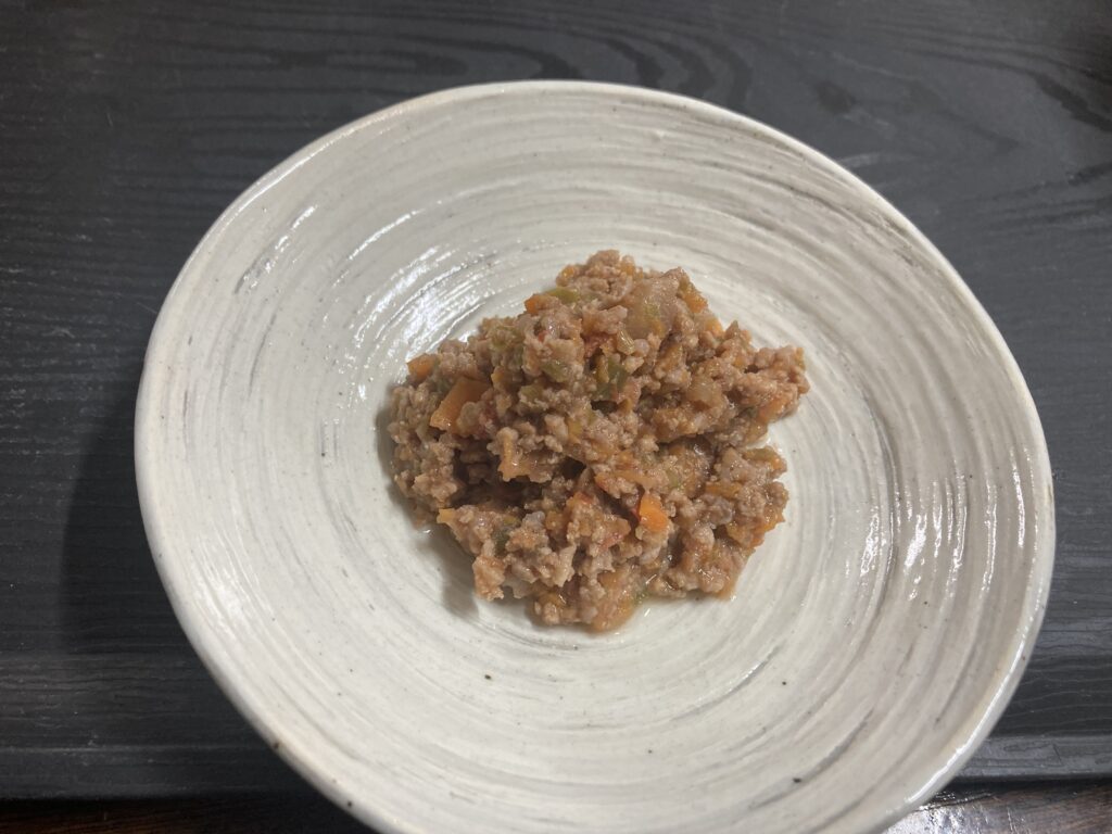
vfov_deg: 49.7
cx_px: 556
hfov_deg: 63.4
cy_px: 417
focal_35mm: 28
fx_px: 899
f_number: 1.8
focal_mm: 3.99
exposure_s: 1/50
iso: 100
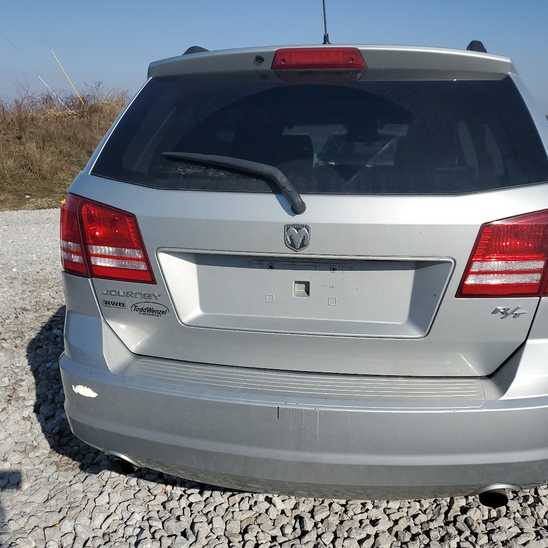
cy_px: 273
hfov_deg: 52.3
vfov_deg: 52.5
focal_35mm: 31
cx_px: 313
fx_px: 555
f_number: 1.5
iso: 50
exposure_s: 1/10000
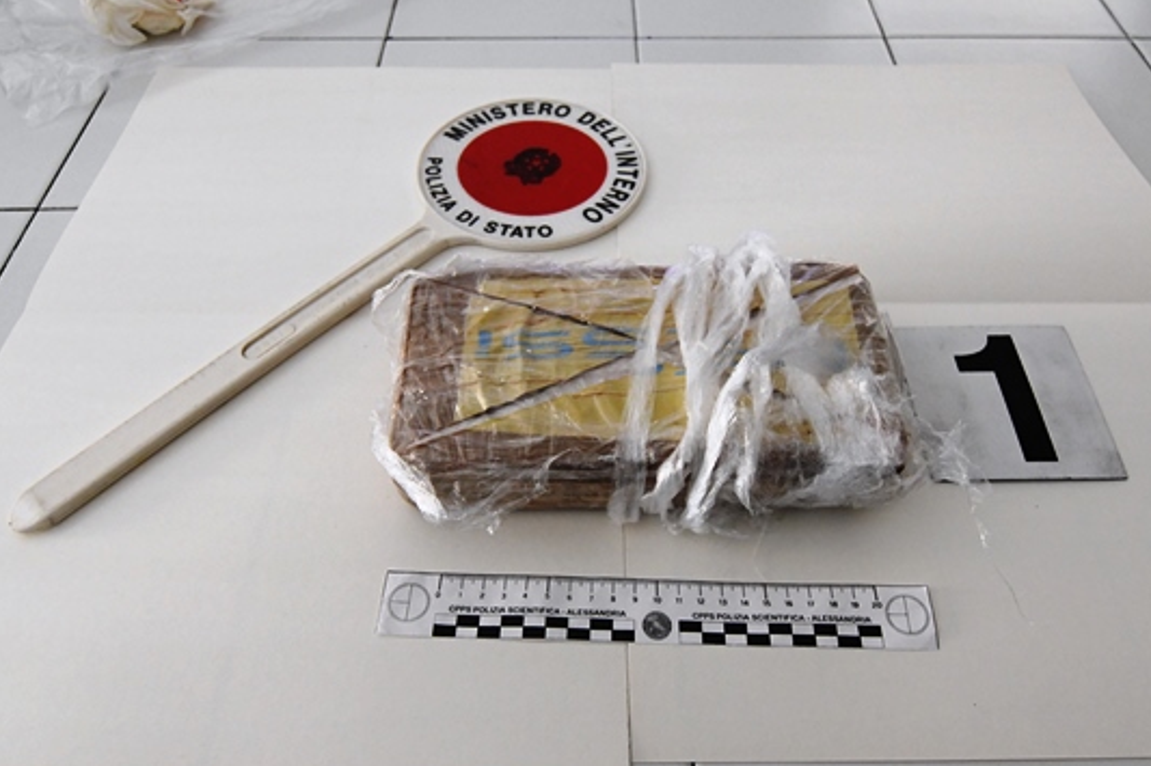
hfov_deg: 76.1
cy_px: 396
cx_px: 593
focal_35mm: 23
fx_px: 735
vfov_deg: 55.1
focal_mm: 15
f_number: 6.3
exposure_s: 1/60
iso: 3200
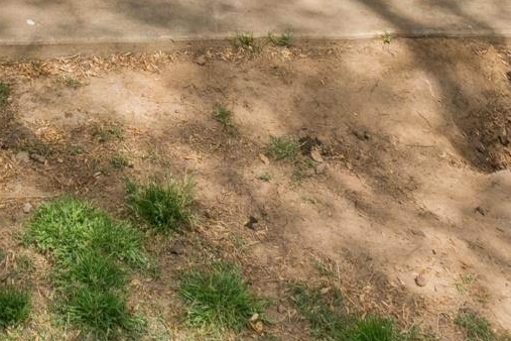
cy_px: -485
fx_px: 1050
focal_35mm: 74
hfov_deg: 25.4
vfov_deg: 13.4
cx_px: -51
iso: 500
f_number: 7.1
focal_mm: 10
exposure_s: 1/800
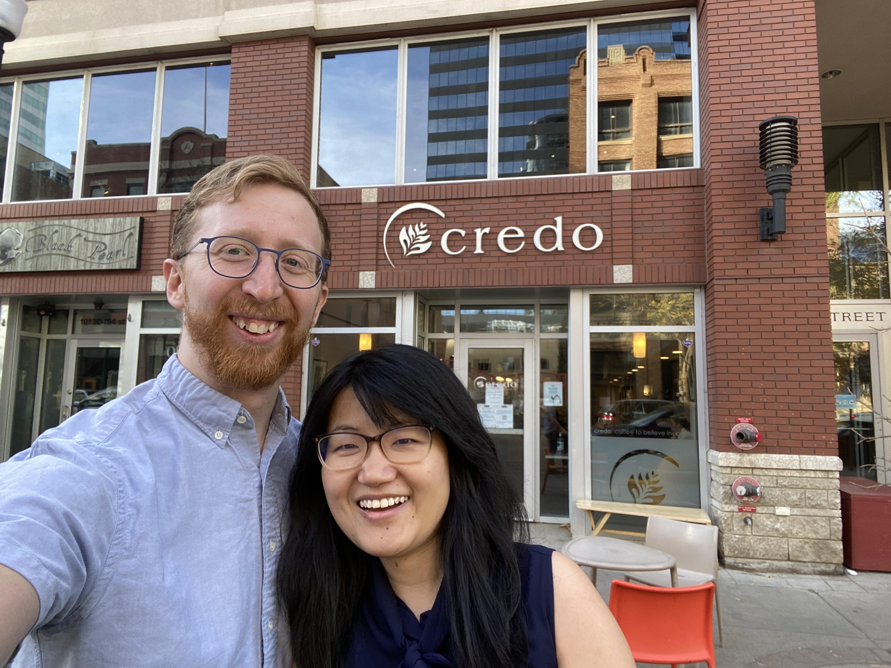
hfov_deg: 73.9
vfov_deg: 58.9
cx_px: 446
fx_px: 592
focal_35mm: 23
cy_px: 334
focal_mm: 2.71
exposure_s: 1/122
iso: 64
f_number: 2.2
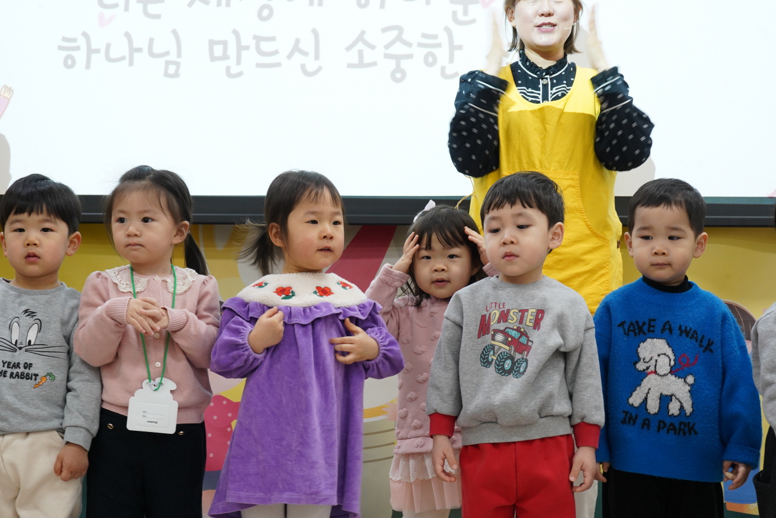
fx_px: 1293
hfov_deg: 33.4
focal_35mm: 60
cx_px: 388
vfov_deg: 22.6
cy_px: 259
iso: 2500
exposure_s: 1/40
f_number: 10
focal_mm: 60
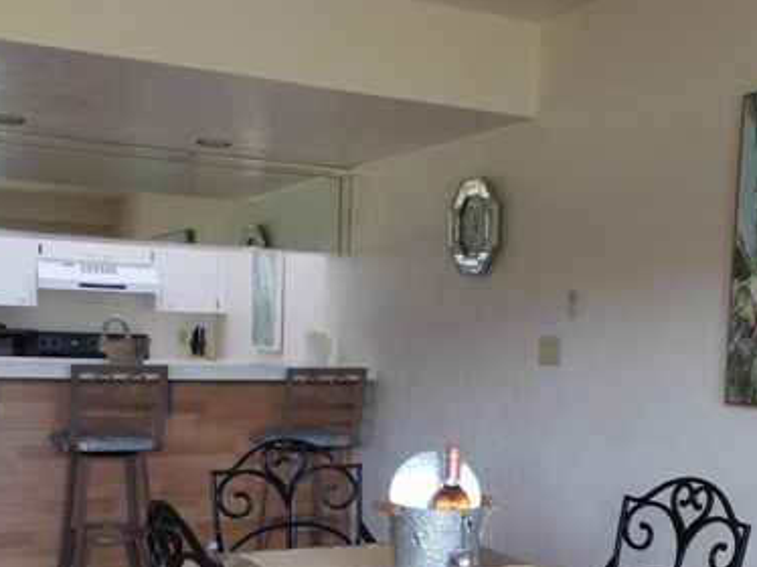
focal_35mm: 49
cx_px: 460
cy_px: 468
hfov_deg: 38.7
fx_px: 1071
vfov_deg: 28.9
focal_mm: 4.6
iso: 80
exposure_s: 1/40
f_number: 3.2
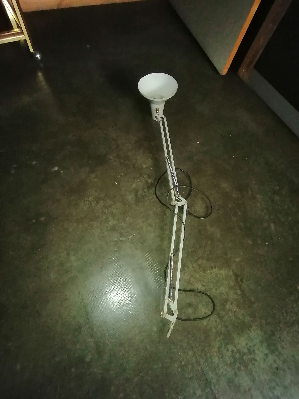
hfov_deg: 74.7
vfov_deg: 91.0
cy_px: 200
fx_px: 196
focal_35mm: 17
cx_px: 150
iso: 320
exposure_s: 1/25
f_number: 2.4
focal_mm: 1.78
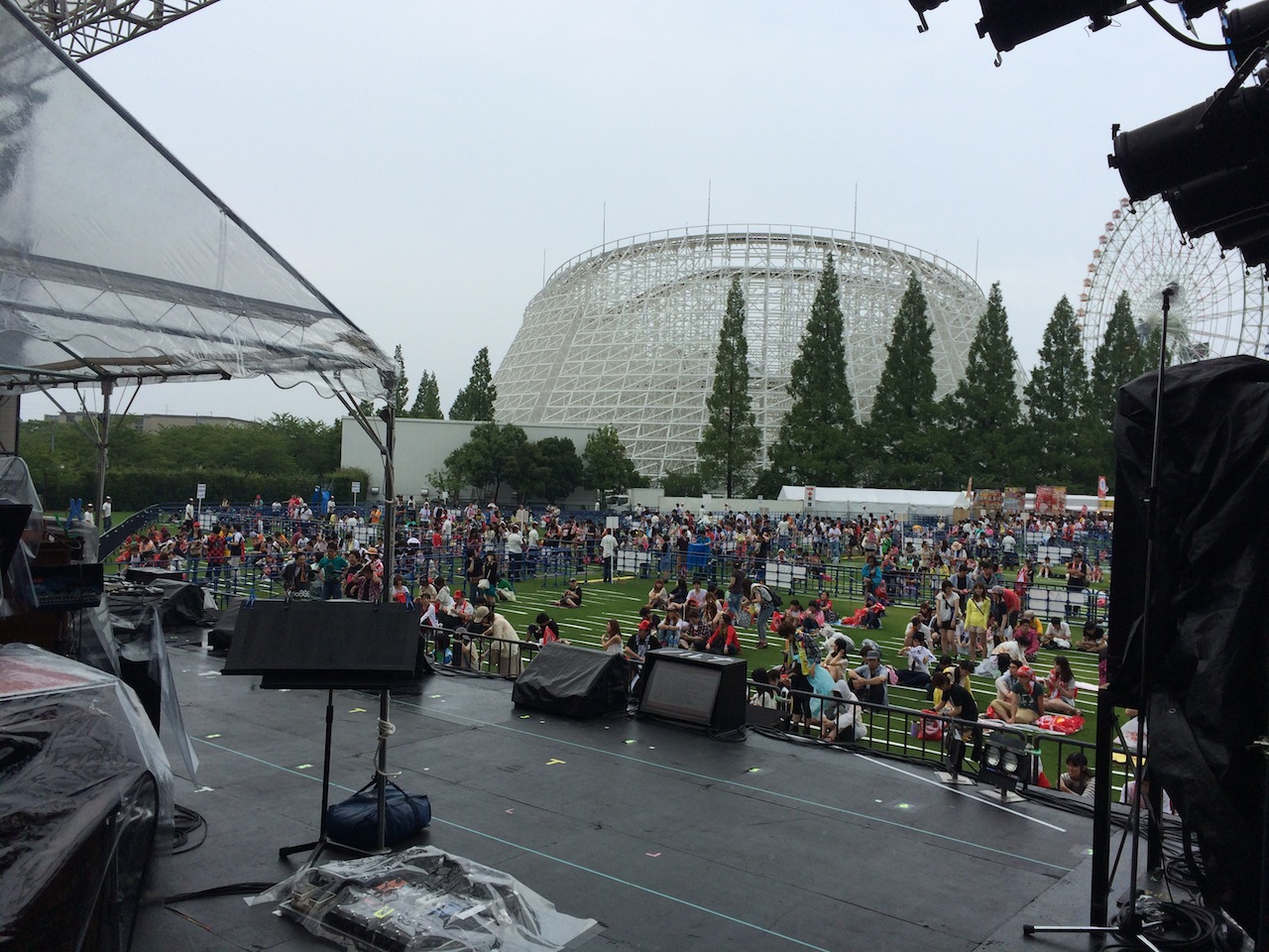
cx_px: 634
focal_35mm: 30
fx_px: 1100
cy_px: 476
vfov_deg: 46.8
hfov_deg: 60.0
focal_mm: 4.12
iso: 40
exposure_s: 1/1368
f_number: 2.2
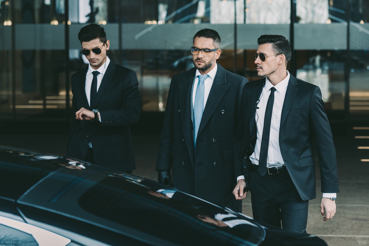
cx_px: 184
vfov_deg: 12.5
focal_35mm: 110
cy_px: 123
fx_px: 1128
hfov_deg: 18.6
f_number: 4
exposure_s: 1/160
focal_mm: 110
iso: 500
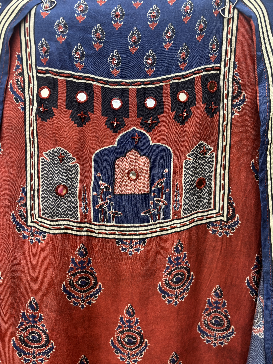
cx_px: 136
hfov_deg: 53.1
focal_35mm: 26
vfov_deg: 67.3
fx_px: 273
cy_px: 182
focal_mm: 5.96
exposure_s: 1/50
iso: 160
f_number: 1.6
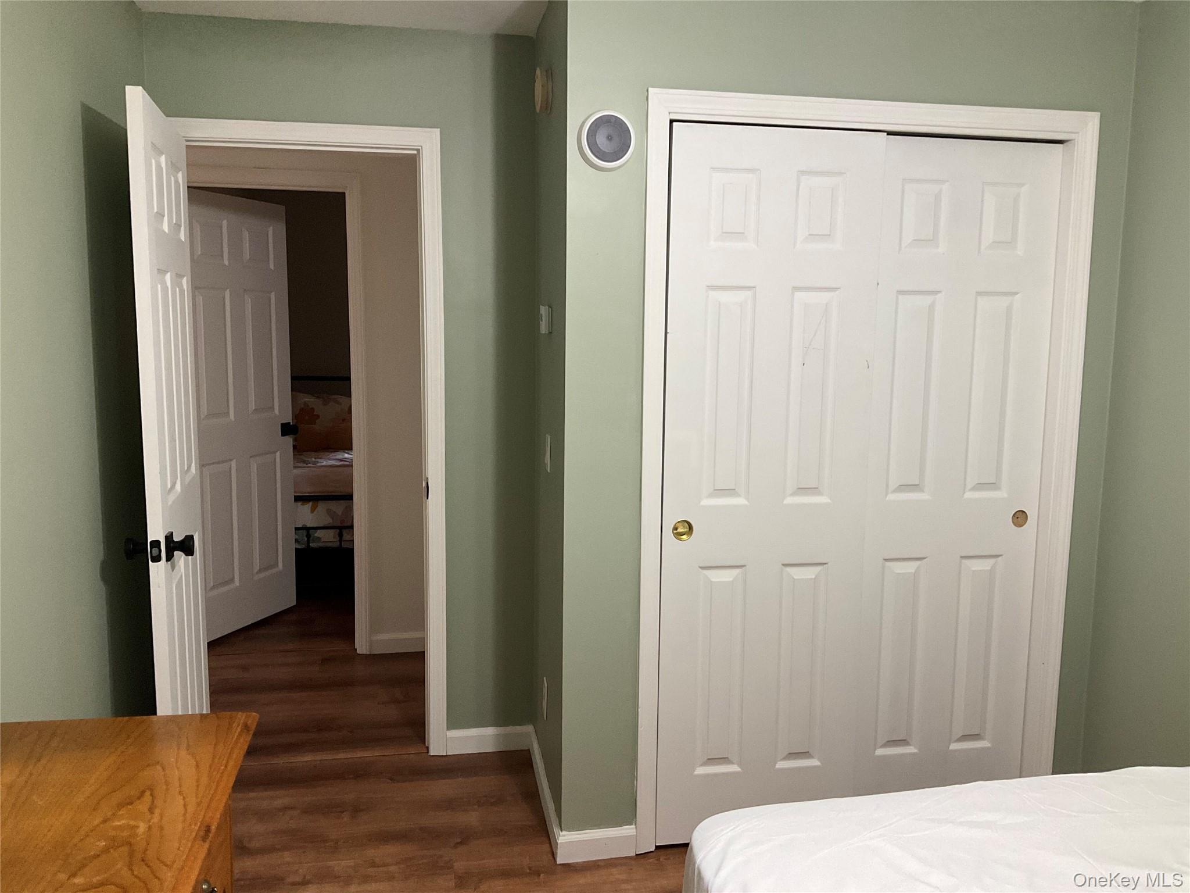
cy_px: 446
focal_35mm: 29
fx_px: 997
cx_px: 595
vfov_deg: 48.2
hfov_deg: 61.7
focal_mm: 3
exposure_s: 1/60
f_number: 1.8
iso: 160
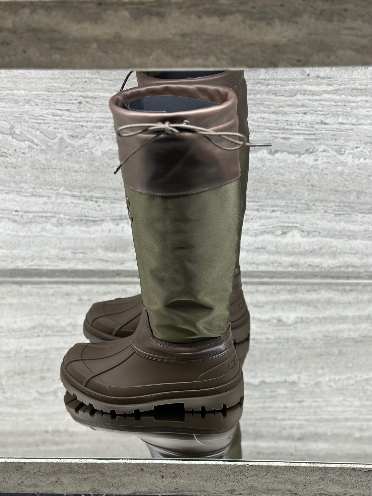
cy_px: 248
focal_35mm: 48
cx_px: 186
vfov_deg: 39.7
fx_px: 688
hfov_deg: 30.3
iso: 100
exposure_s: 1/100
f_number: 1.78
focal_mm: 6.86
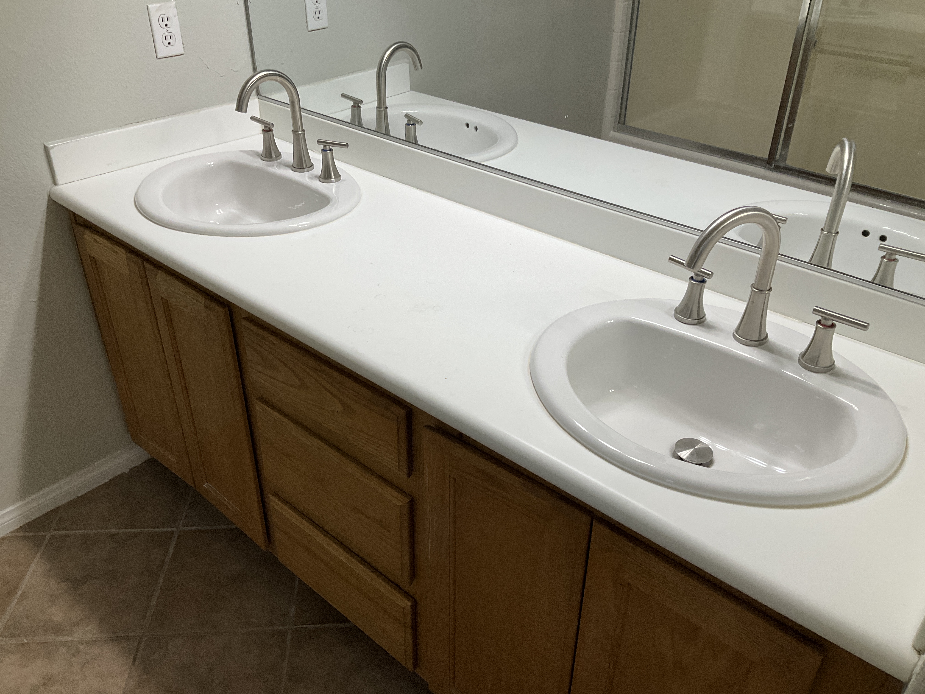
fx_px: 775
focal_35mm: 29
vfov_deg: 48.2
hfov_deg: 61.7
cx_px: 462
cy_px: 347
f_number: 1.8
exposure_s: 1/120
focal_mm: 3
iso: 64
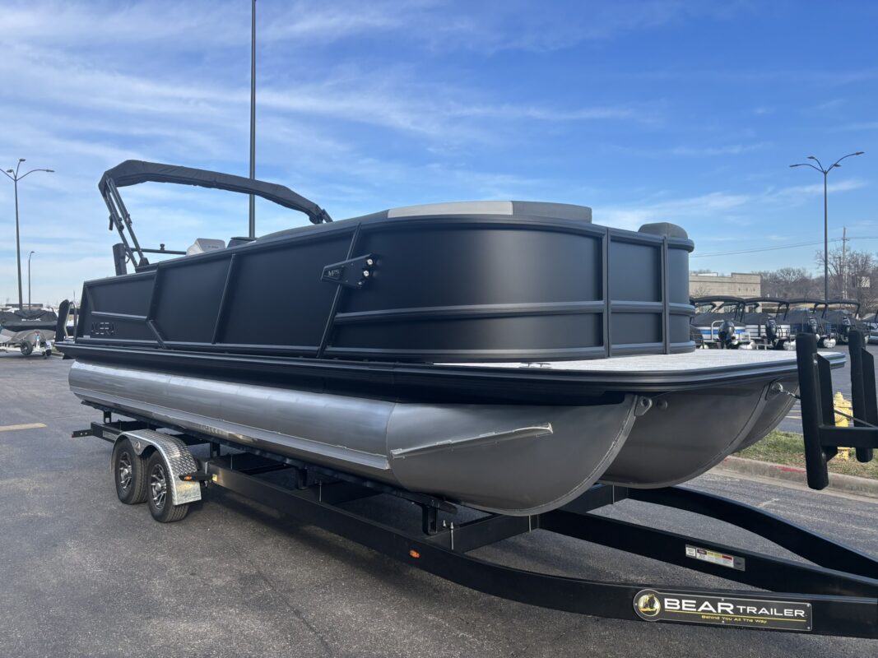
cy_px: 329
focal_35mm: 26
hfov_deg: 67.3
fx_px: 659
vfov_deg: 53.1
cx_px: 439
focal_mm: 5.96
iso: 50
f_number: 1.6
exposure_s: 1/1695
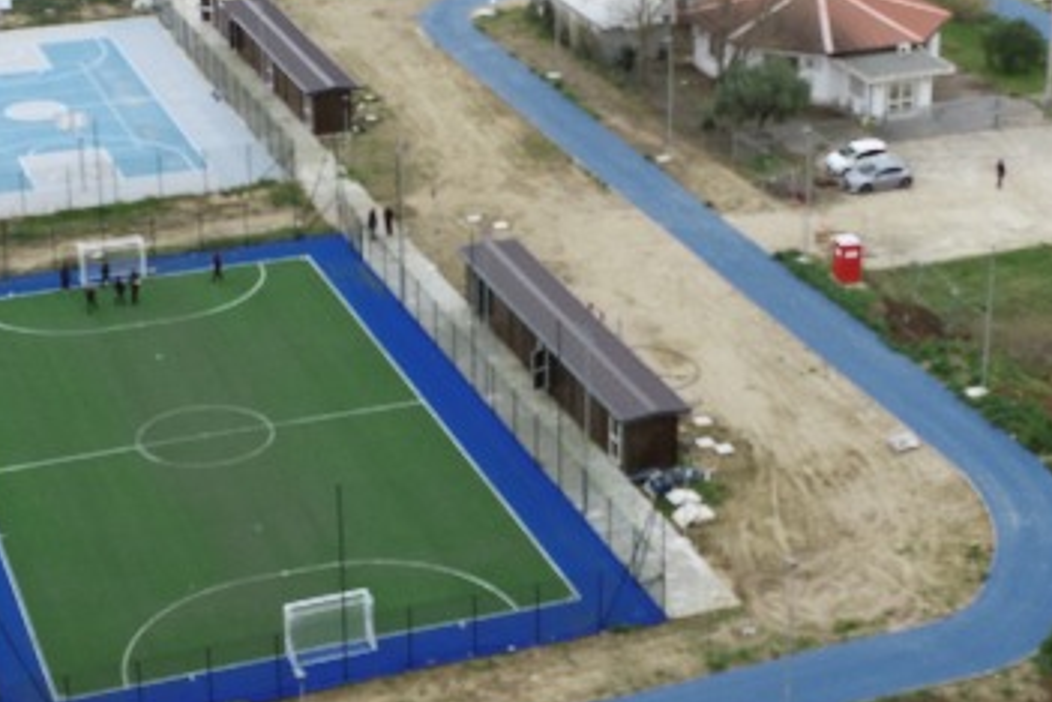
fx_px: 2396
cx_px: 563
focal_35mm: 82
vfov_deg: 16.6
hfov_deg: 24.8
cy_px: 252
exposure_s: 1/120
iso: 100
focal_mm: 8.8
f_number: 4
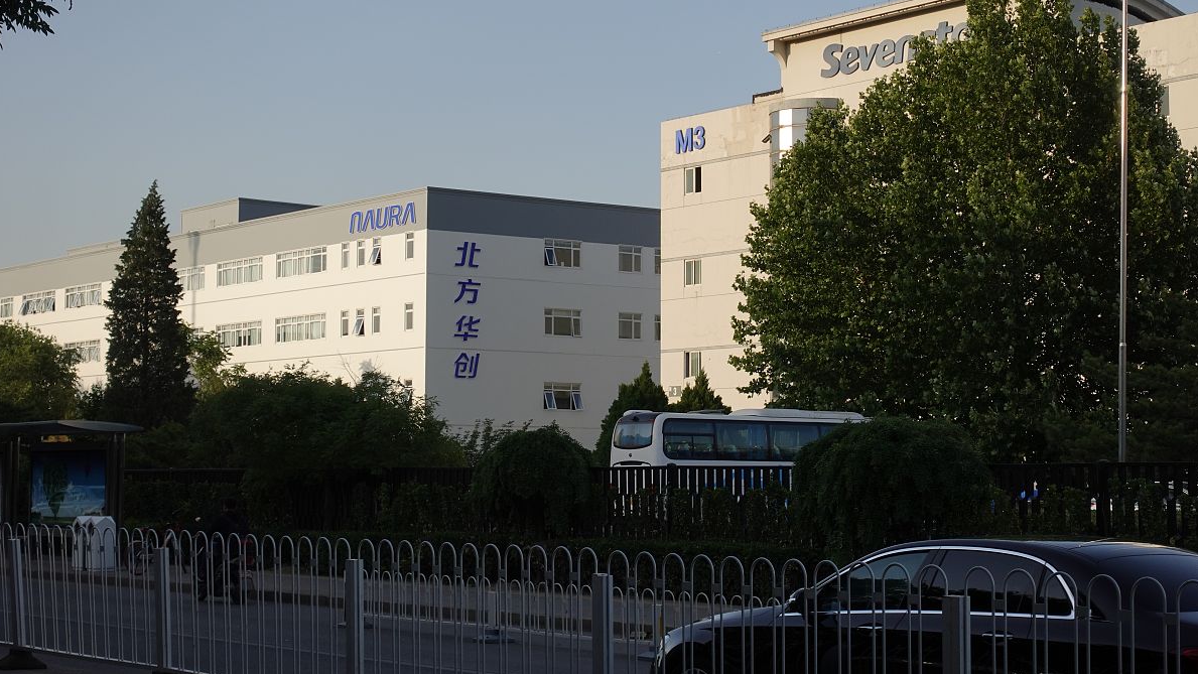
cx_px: 600
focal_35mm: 74
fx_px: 2351
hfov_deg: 28.6
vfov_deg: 16.3
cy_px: 290
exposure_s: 1/1000
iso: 125
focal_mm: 25.7
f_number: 3.5
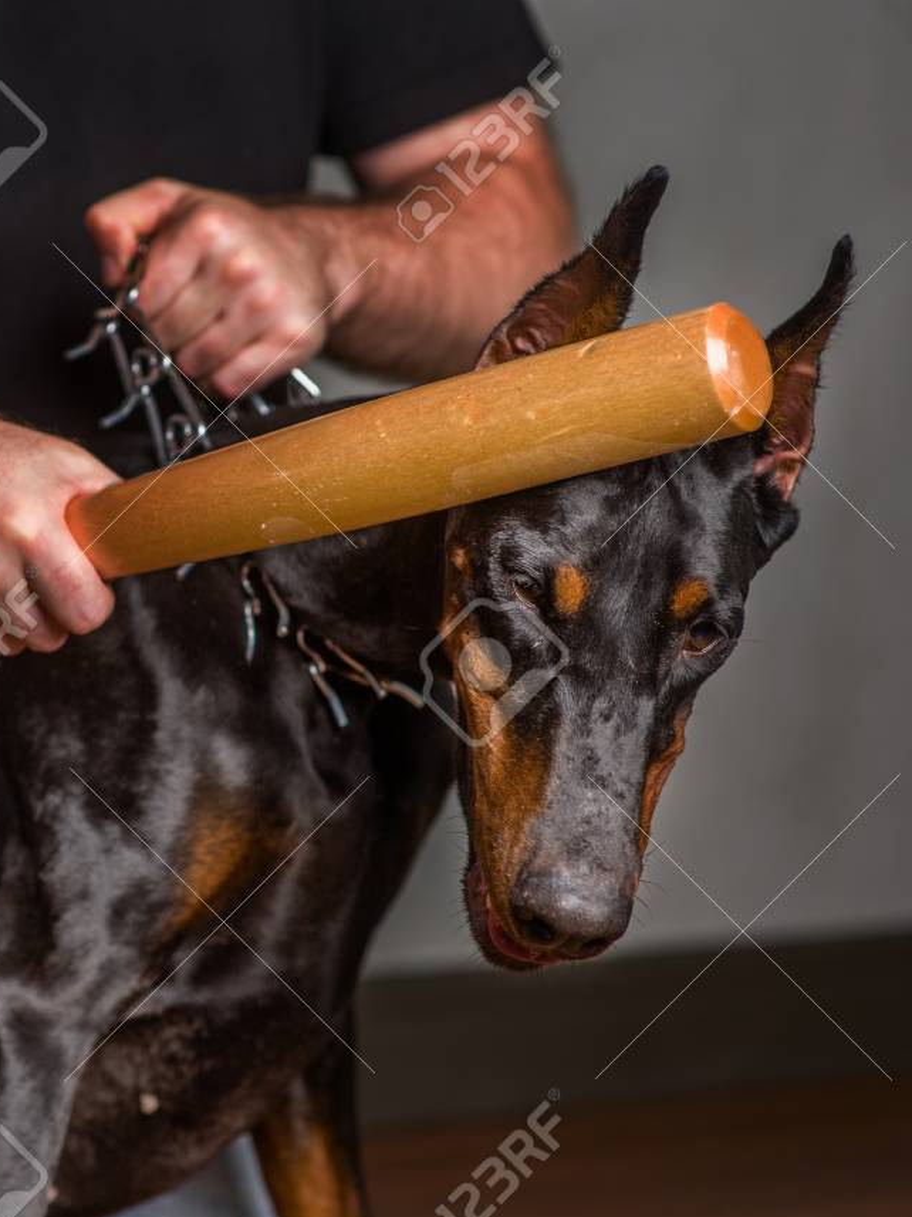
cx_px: 222
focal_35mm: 124
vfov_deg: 15.9
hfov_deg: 11.9
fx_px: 4356
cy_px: 613
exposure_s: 1/80
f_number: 2.8
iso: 200
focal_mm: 85
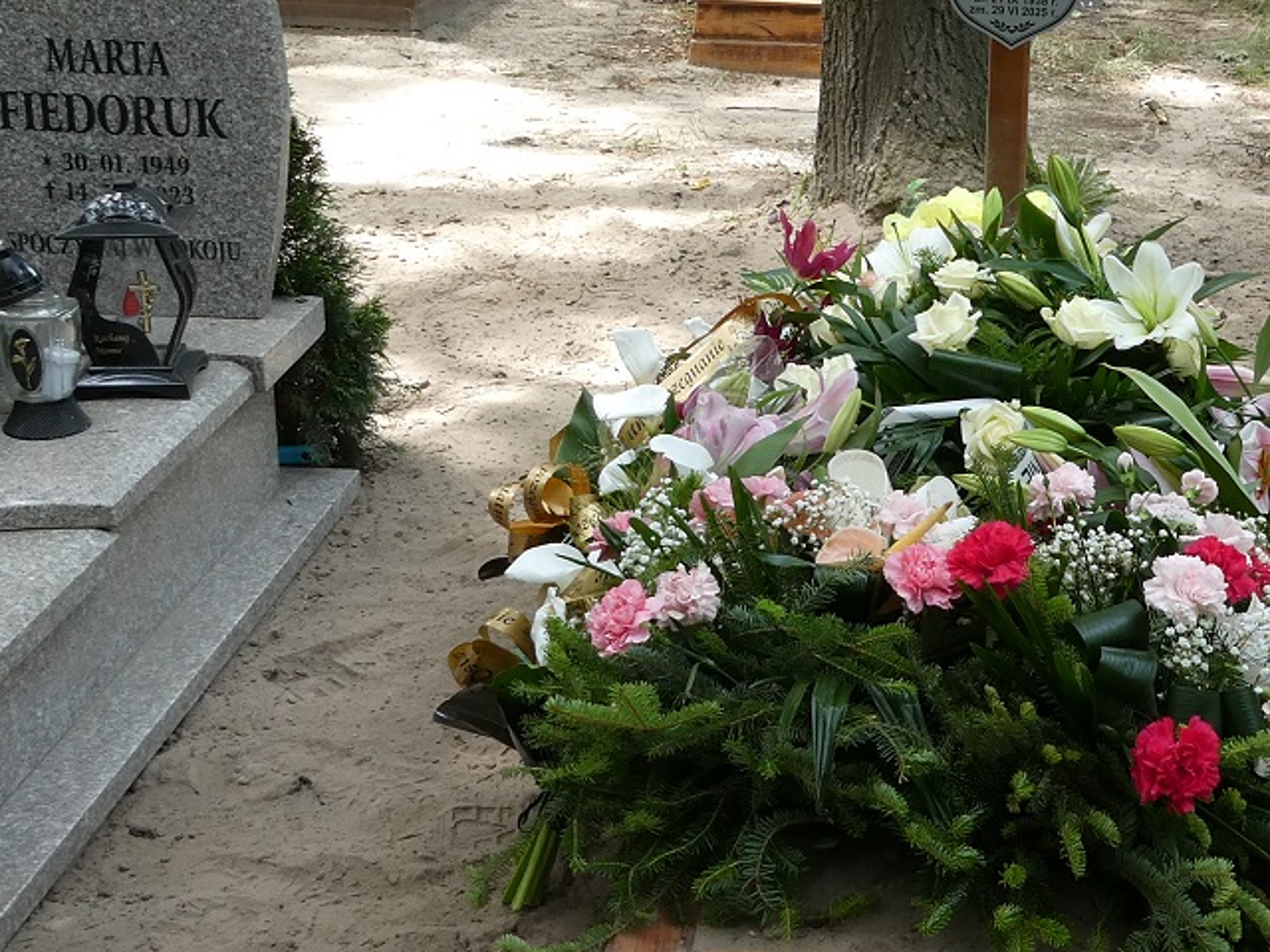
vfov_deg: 24.4
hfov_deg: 31.6
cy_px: 399
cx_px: 952
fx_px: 2201
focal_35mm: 60
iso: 80
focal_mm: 4.3
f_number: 3.3
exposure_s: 1/80
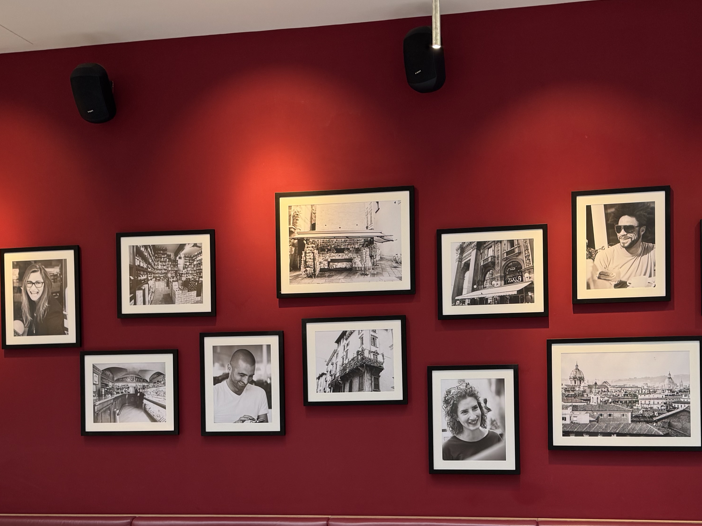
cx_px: 392
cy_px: 377
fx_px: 933
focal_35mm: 46
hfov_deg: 41.2
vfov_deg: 31.1
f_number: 1.78
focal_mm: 6.76
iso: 160
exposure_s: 1/83
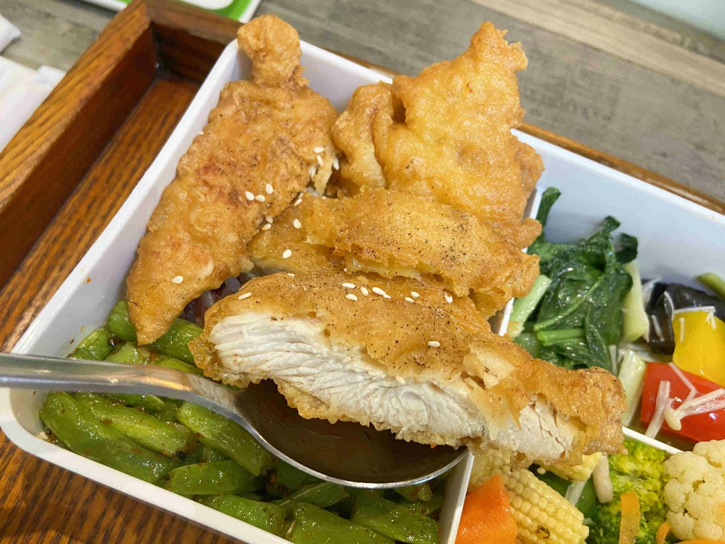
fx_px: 545
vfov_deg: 53.1
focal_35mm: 26
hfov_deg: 67.3
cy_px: 272
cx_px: 362
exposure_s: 1/60
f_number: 1.8
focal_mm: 4.25
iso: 250
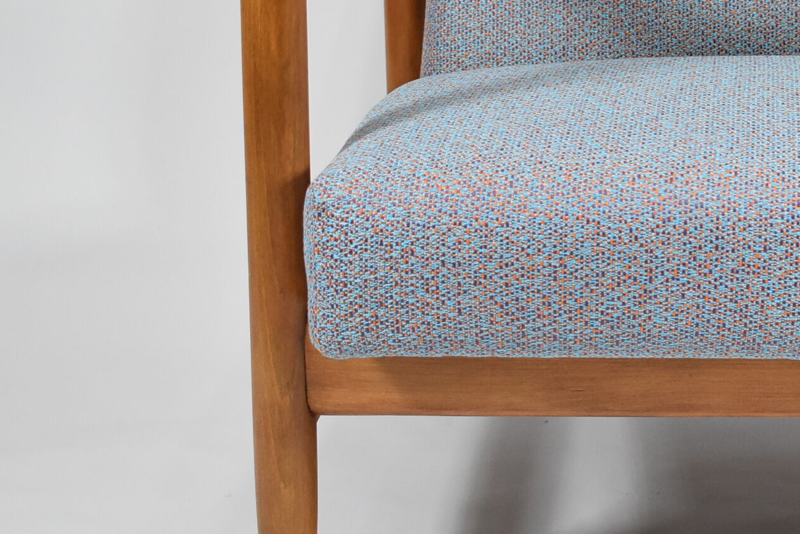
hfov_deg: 20.0
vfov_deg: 13.8
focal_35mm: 99
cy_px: 114
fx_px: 2201
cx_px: 788
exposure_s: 1/125
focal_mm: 28
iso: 1100
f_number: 4.2
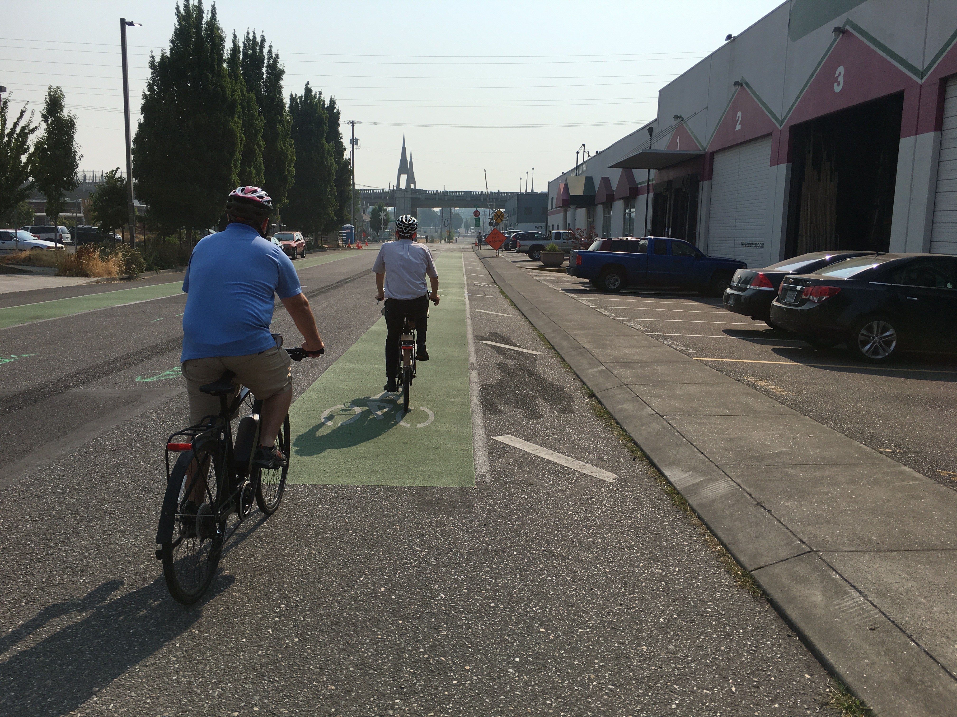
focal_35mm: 29
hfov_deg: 61.7
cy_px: 358
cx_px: 478
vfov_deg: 48.2
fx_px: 802
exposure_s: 1/2564
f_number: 2.2
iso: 25
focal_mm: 4.15
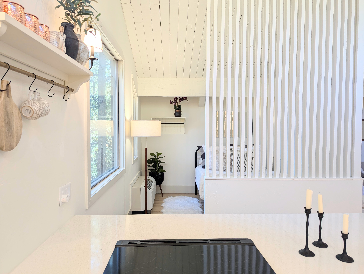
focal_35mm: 24
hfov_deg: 71.5
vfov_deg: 56.9
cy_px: 137
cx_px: 182
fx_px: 253
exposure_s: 1/30
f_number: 1.85
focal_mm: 6.81
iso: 42
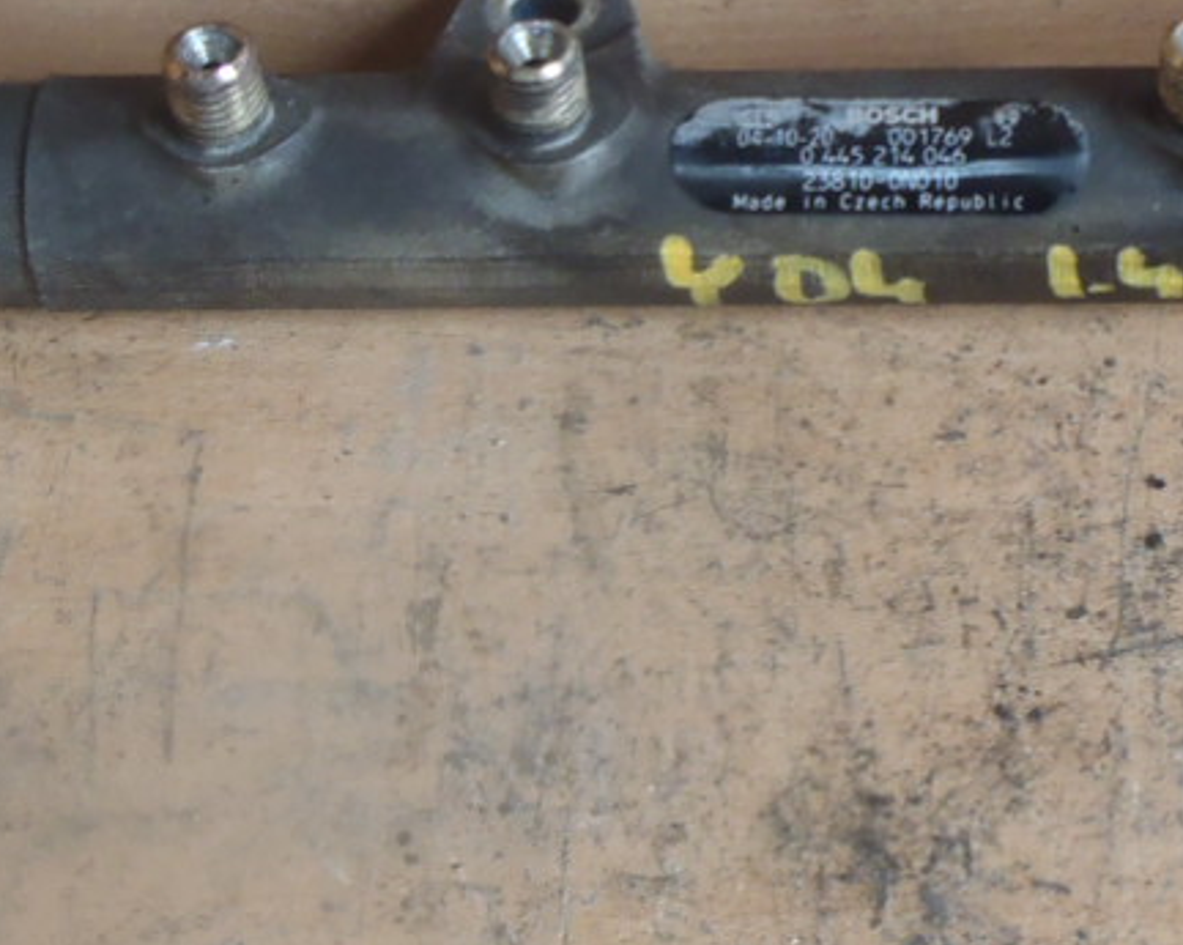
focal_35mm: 110
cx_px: 1035
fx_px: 3849
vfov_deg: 13.8
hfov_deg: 17.3
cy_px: 36
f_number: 4.6
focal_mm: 6.83
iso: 200
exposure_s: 1/25
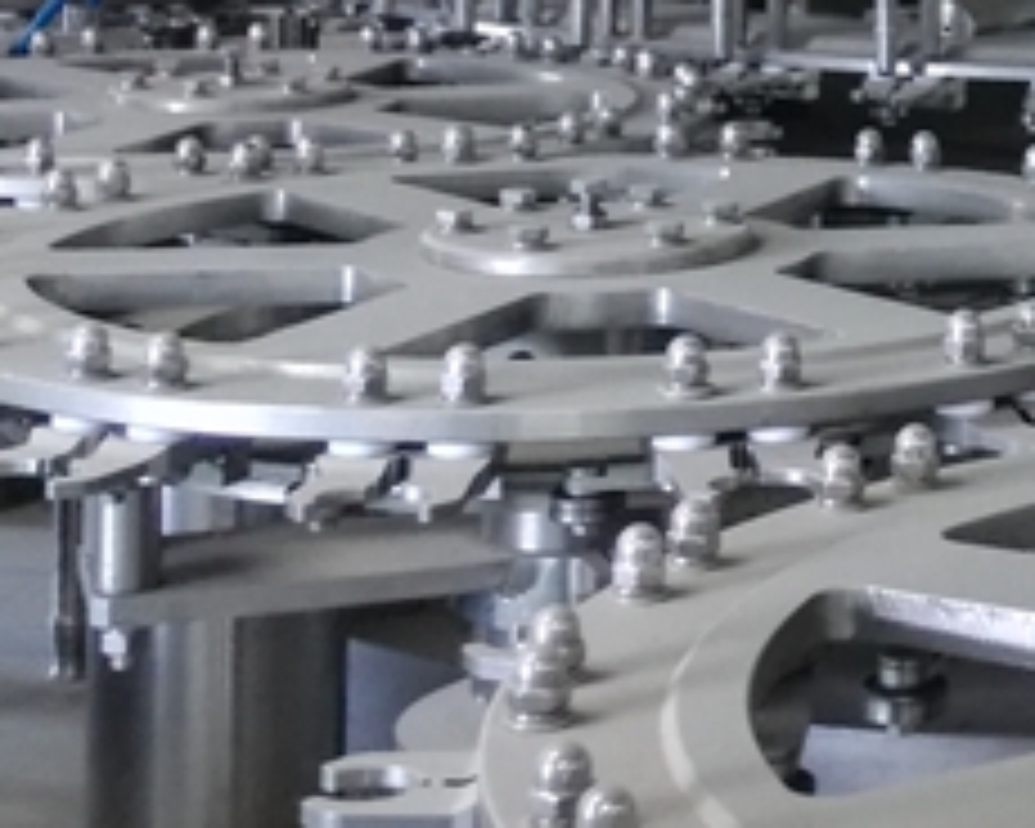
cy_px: -207
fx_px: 2910
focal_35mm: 95
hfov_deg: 18.7
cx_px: 1359
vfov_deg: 15.5
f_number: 2
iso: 283
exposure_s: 1/33
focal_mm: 2.96
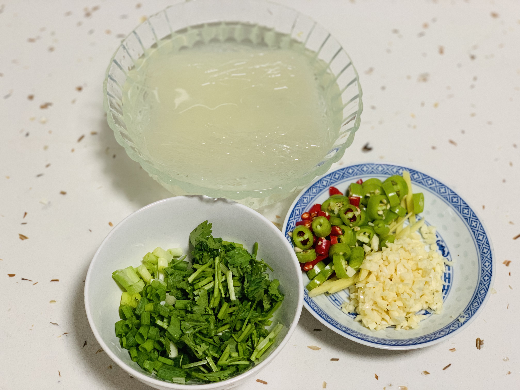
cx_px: 260
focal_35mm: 52
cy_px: 195
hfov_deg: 36.8
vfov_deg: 28.0
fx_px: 781
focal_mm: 6
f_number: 2.4
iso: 200
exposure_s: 1/50
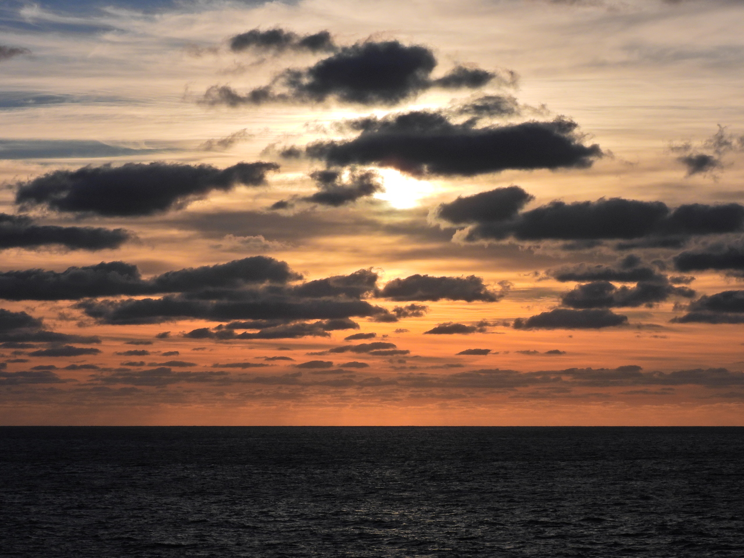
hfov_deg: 18.7
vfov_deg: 14.1
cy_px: 279
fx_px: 2257
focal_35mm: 105
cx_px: 372
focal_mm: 18.7
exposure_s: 1/1600
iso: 100
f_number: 6.3
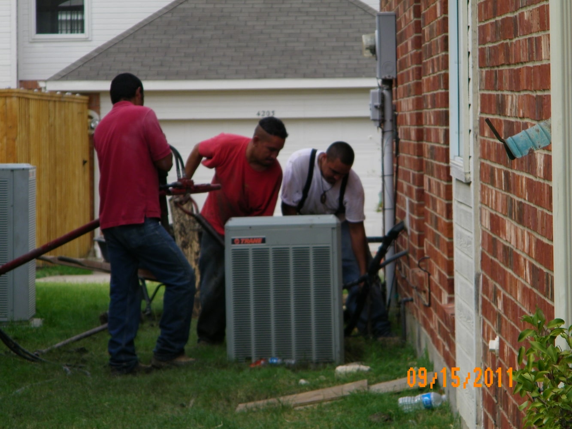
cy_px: 214
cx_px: 286
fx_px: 3222
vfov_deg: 7.6
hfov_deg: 10.1
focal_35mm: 195
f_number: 10.4
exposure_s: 1/60
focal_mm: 34.9
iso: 80
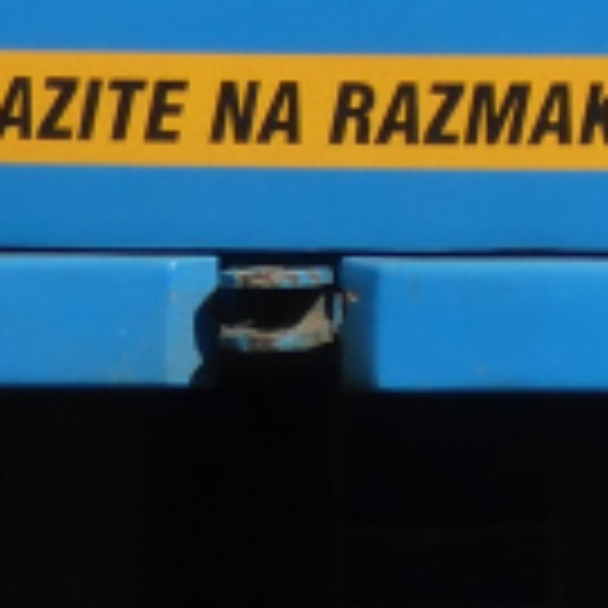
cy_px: -959
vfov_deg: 1.8
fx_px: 18798
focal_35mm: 946
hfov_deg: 1.8
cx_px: 1266
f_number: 5.1
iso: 80
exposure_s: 1/500
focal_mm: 21.5
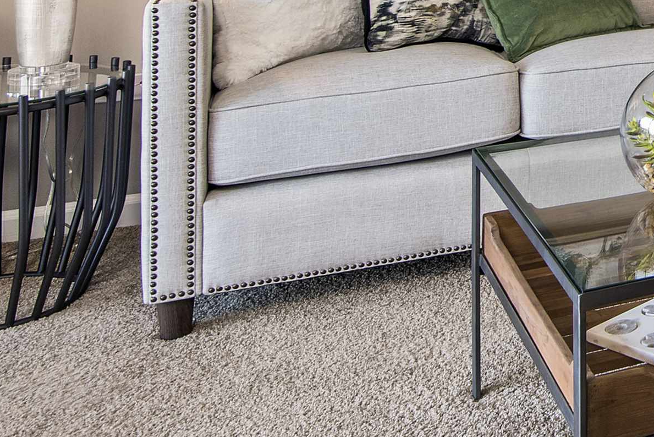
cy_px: -174
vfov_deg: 19.7
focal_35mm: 62
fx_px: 1127
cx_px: 882
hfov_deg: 26.6
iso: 400
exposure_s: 1/15
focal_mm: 18
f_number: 7.1
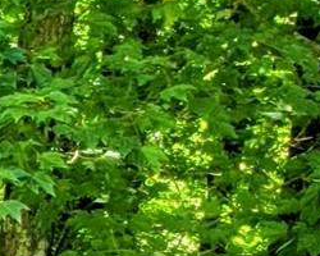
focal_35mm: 208
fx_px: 1970
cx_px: -870
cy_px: 372
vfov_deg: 7.3
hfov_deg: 7.3
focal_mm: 5
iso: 40
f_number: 1.8
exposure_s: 1/381
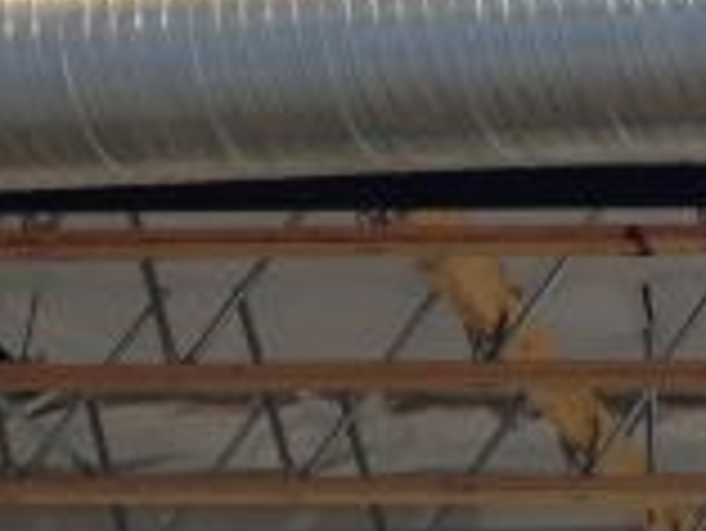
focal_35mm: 168
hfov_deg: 11.1
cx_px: 1219
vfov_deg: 8.4
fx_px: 3429
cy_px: -554
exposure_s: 1/40
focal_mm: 4.12
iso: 50
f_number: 2.4
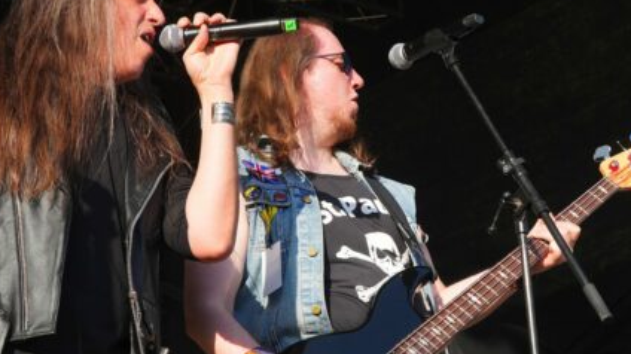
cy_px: 214
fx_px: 2191
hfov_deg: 16.4
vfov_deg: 9.2
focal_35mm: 131
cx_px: 381
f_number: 6.3
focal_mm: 46
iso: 100
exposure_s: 1/200
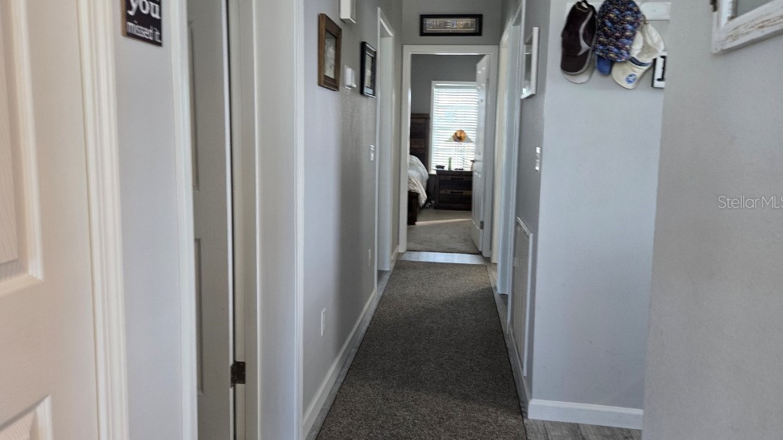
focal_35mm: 26
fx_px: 540
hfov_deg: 71.9
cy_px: 201
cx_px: 386
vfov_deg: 44.3
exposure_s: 1/120
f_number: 1.8
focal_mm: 5.4
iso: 200
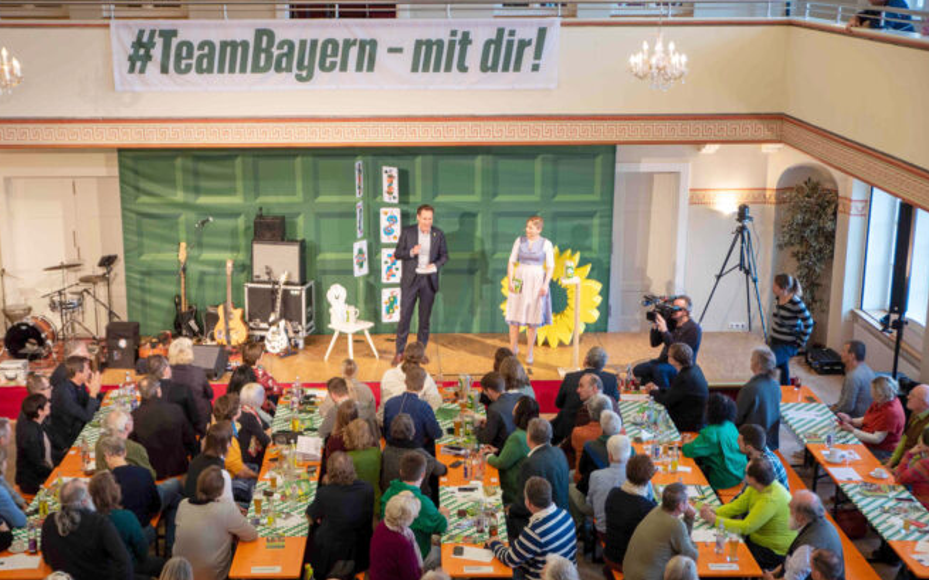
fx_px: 1392
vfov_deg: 23.5
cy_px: 334
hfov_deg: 36.9
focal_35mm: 55
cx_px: 421
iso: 500
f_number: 2.8
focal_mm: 46
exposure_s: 1/60
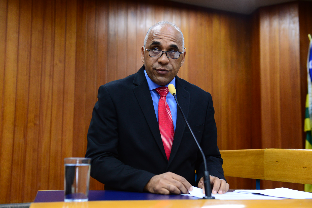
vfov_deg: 24.6
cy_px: 104
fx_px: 477
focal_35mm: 55
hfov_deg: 36.2
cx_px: 156
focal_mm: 55
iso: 1600
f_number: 3.5
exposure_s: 1/60
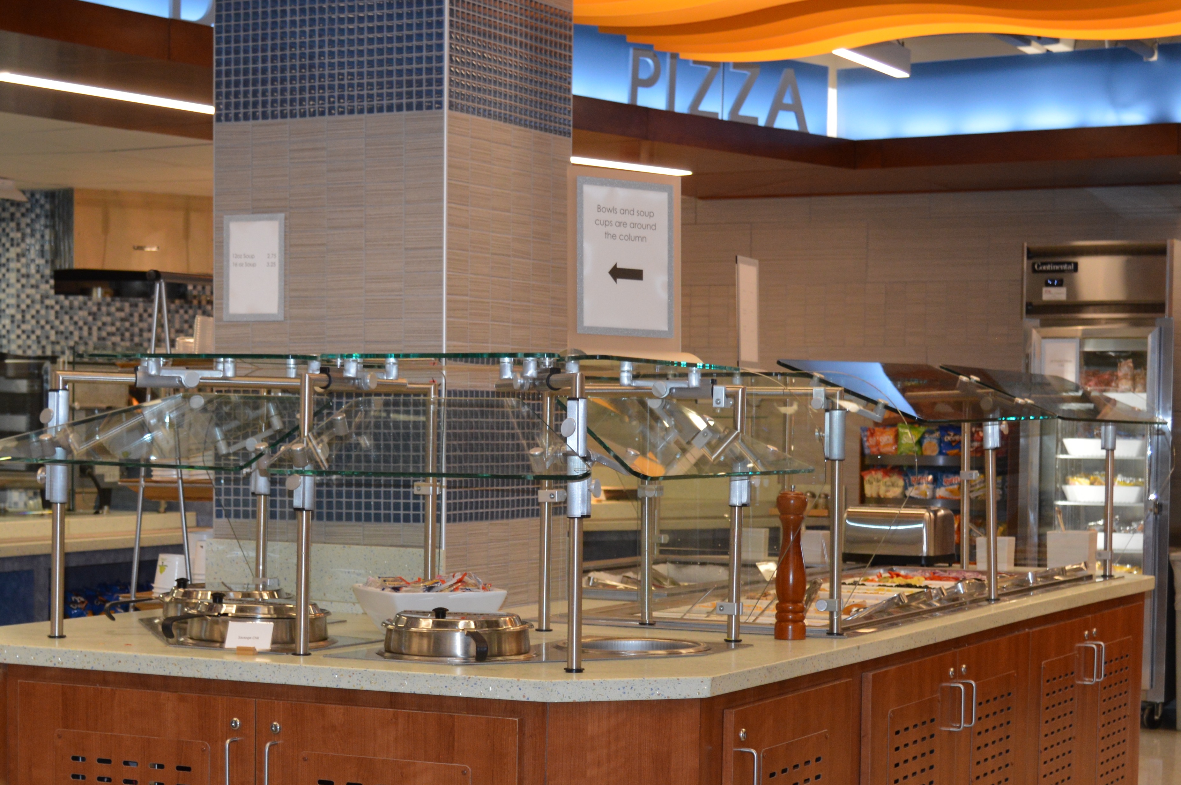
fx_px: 2557
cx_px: 571
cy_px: 607
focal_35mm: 78
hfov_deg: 26.0
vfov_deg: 17.3
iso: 500
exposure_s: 1/60
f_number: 4.8
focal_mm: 32
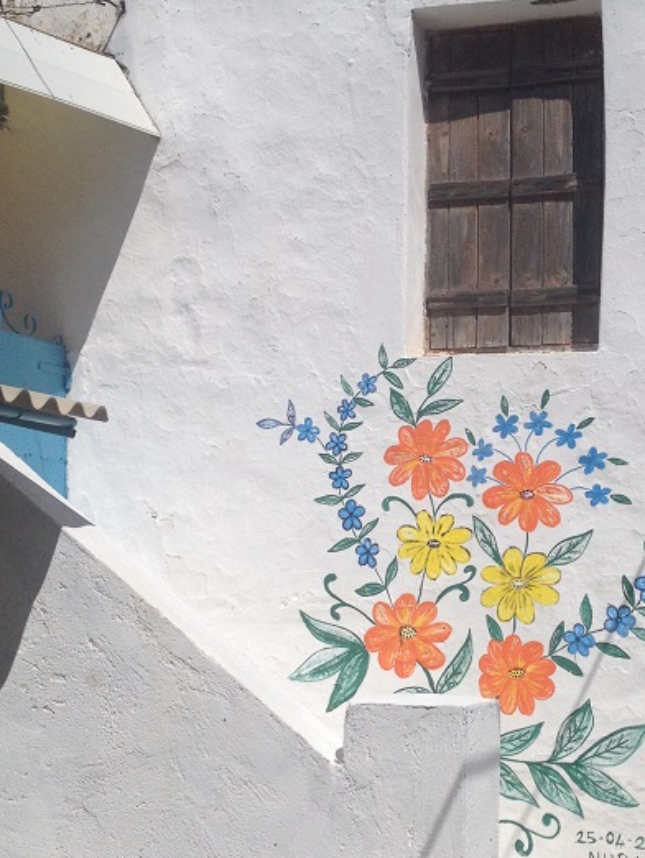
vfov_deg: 28.8
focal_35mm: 67
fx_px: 1663
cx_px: 472
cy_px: 572
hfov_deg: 21.8
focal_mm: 4.28
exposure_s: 1/6135
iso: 50
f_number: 2.4
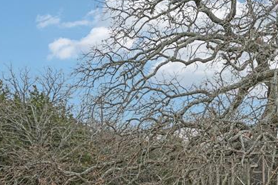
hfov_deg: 21.6
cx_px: 253
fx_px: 710
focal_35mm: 92
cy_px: 190
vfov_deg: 14.6
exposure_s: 1/160
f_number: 8
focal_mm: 35
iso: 100
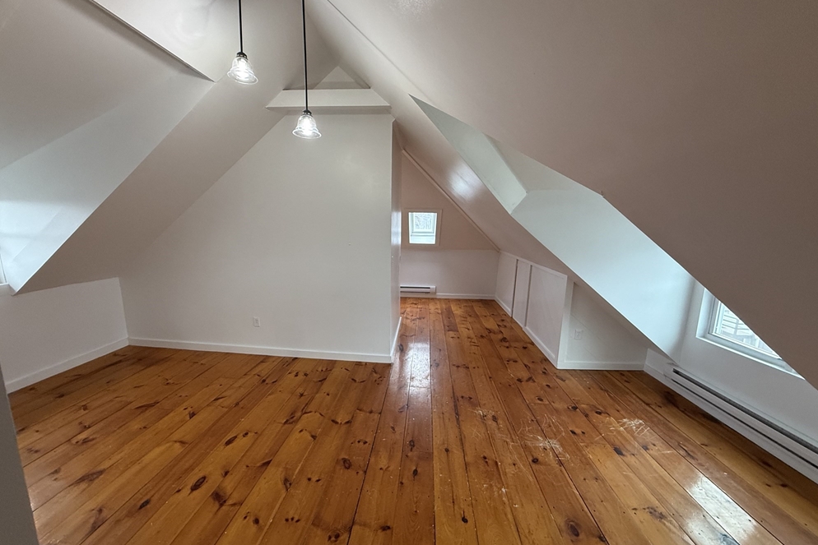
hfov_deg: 100.4
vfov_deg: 77.2
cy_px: 293
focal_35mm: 15
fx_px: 341
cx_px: 402
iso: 250
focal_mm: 2.22
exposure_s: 1/120
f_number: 2.2
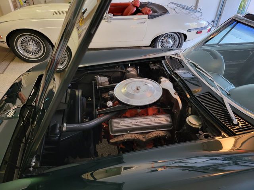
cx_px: 127
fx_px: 176
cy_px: 95
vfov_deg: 56.8
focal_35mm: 24
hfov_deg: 71.6
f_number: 1.8
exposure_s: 1/45
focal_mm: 6.7
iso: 320
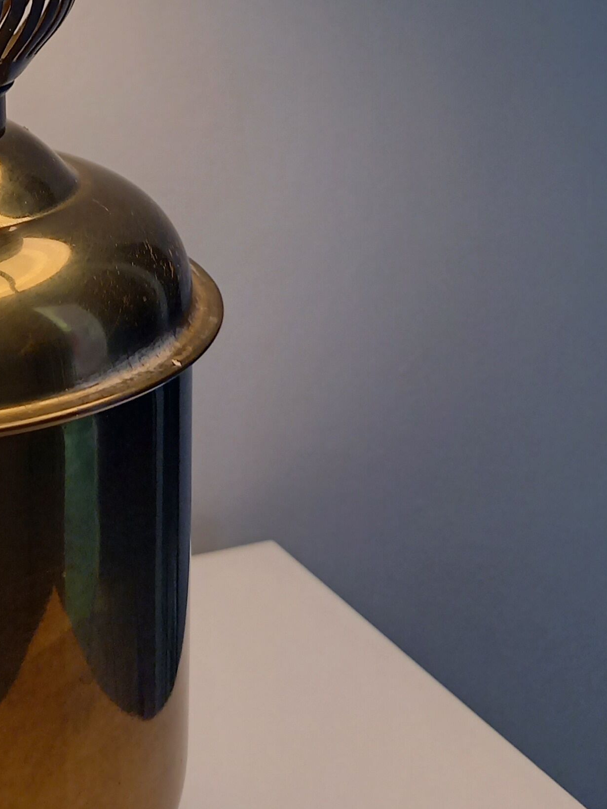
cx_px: -38
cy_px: -48
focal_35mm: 61
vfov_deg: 29.1
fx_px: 1426
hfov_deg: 22.8
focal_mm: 4.65
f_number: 1.8
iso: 100
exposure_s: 1/100
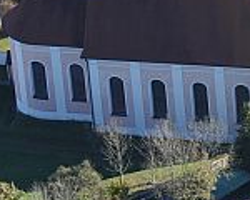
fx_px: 3344
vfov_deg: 3.4
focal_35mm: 452
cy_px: -215
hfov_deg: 4.2
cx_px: 482
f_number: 5.6
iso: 200
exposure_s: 1/400
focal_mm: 80
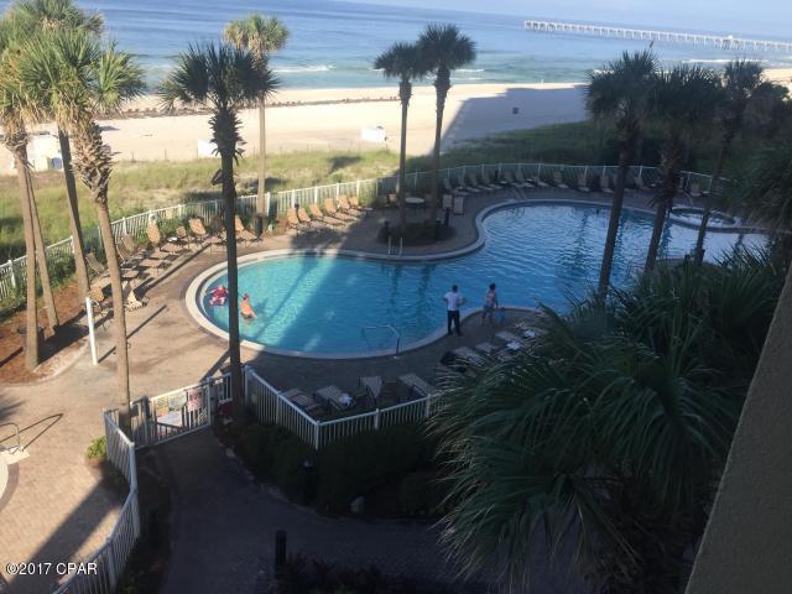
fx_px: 664
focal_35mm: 29
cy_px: 297
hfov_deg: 61.7
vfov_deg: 48.2
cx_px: 396
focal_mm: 4.15
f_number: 2.2
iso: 32
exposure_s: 1/1319
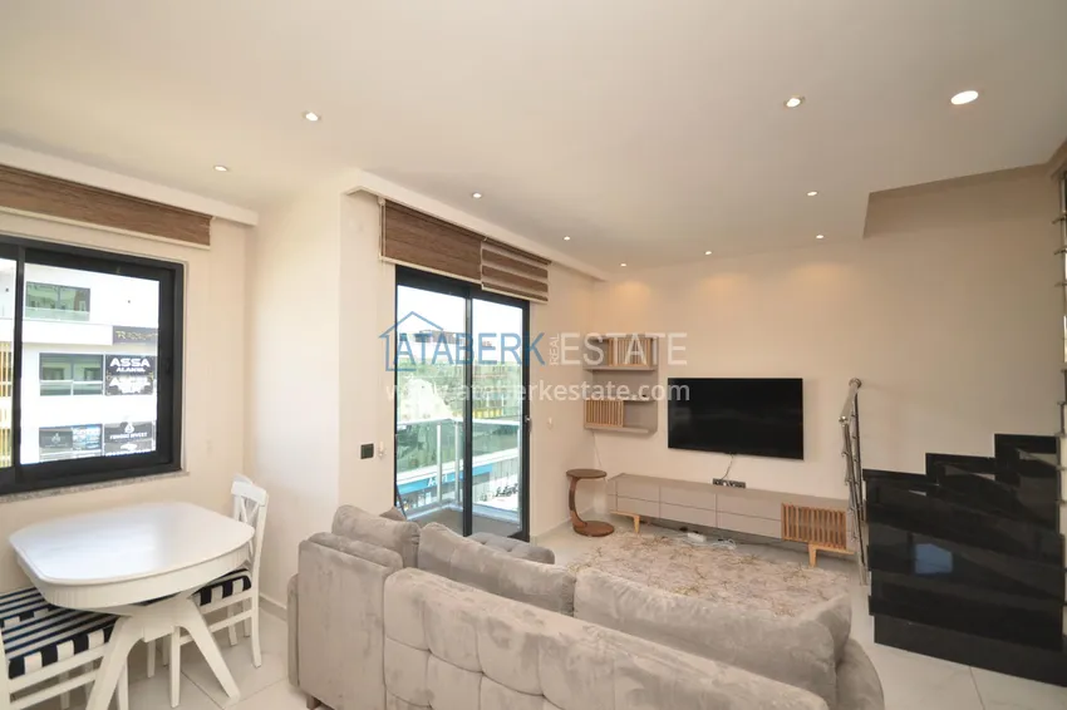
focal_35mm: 15
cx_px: 534
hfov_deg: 100.4
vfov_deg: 77.3
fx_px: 444
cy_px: 355
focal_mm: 10
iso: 200
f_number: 4.5
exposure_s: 1/80
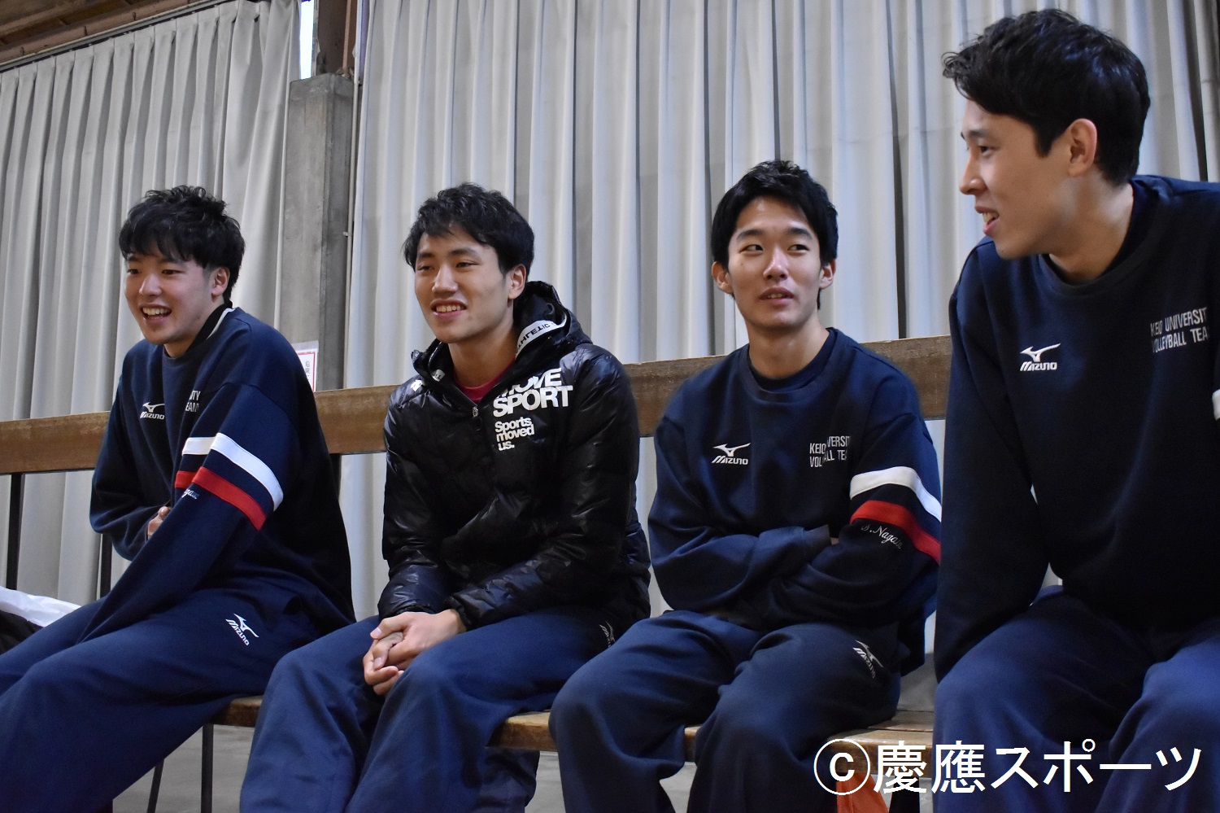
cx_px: 610
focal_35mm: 36
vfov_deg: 36.8
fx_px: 1220
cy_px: 406
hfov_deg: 53.1
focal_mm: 24
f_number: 4.5
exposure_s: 1/100
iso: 2500
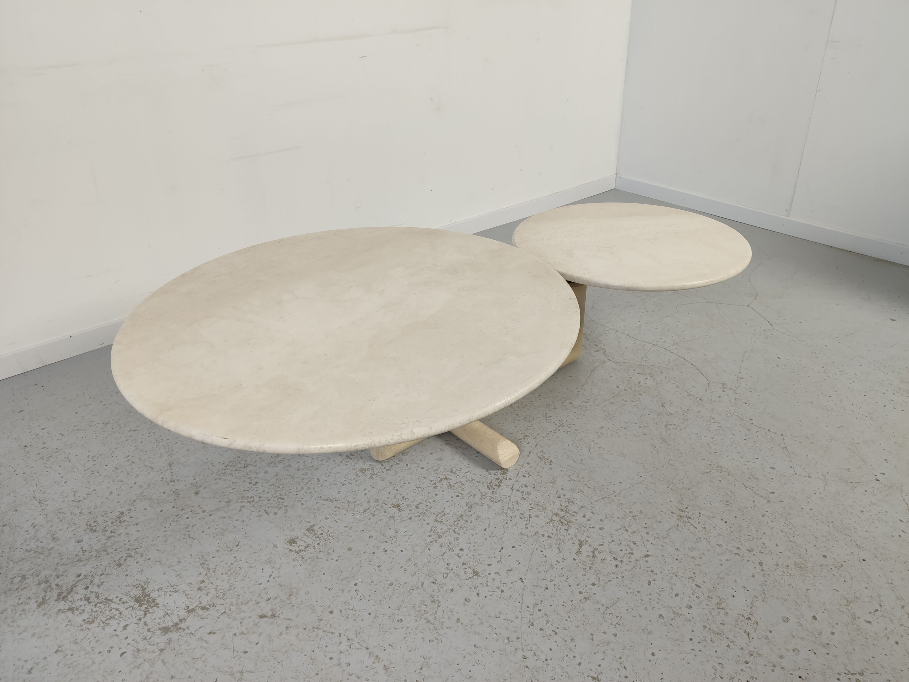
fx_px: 683
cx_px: 454
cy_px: 341
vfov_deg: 53.1
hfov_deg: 67.3
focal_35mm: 26
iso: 142
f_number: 1.75
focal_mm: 4.75
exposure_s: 1/100
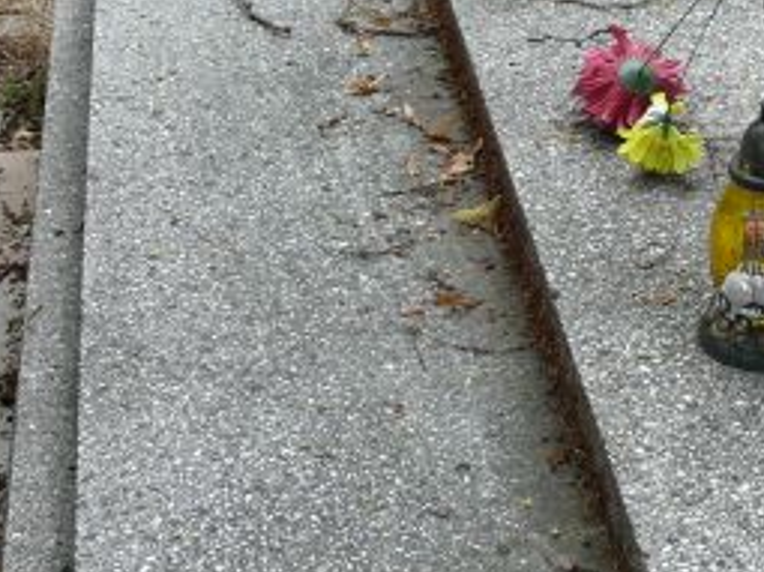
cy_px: 162
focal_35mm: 88
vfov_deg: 16.7
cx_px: 917
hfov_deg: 20.8
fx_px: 1941
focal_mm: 7.4
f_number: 2.8
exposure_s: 1/100
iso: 100
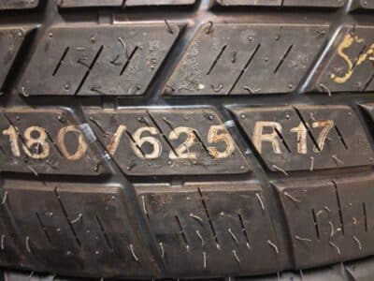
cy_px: 140
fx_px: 292
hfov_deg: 65.3
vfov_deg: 51.4
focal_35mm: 27
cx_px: 187
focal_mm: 4
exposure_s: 1/8
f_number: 1.8
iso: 1600
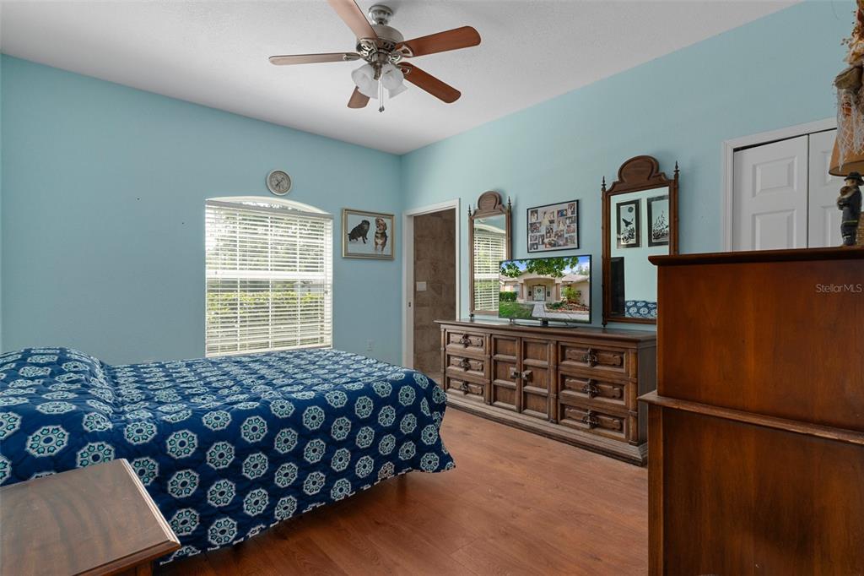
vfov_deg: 72.0
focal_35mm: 16
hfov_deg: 95.0
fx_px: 396
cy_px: 288
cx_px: 432
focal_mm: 11
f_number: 8
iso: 320
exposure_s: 1/8
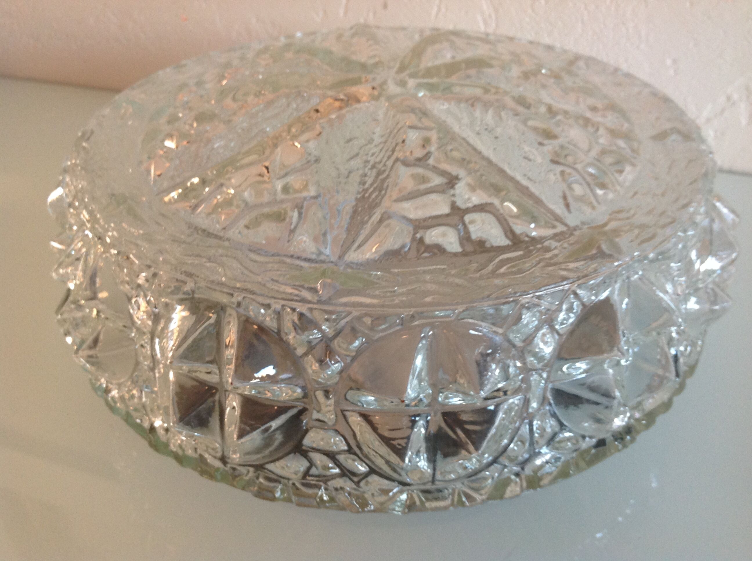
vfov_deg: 40.6
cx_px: 376
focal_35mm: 35
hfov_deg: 52.7
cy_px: 280
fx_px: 759
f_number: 2.4
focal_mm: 4.28
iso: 125
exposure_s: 1/17
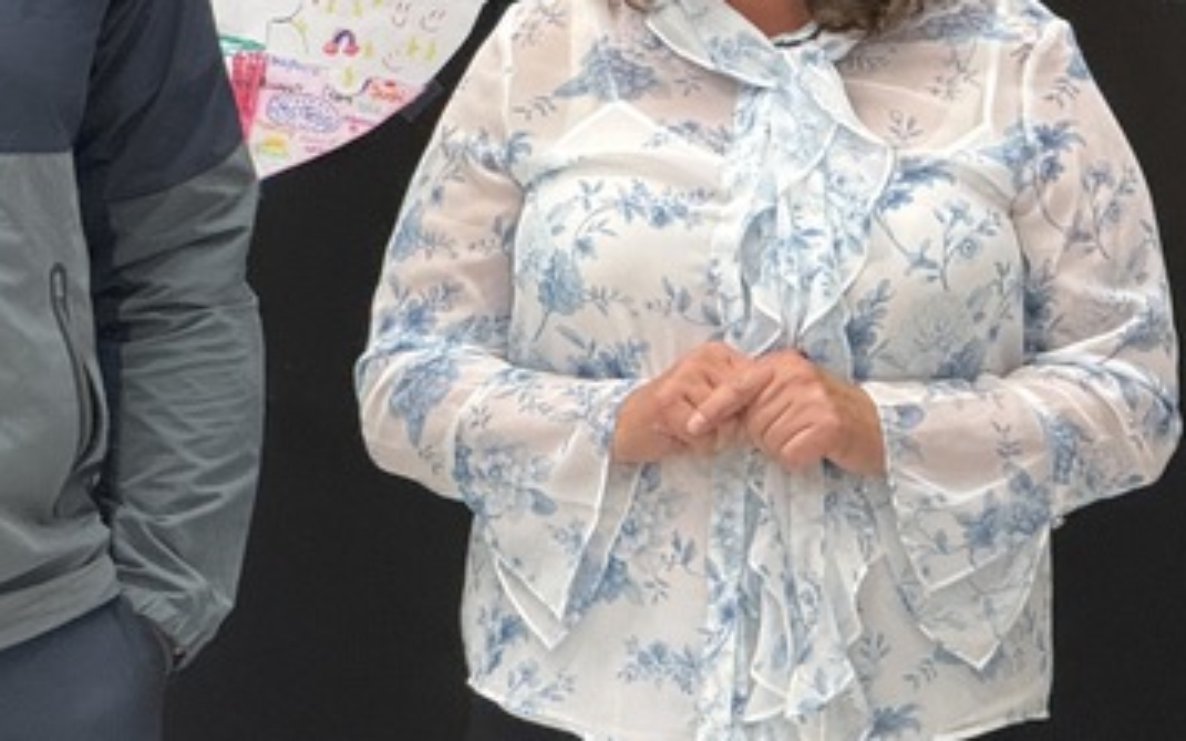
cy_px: 276
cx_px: 289
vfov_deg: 4.6
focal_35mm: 285
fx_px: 9210
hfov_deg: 7.4
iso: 500
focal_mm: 15.66
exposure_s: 1/60
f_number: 2.8
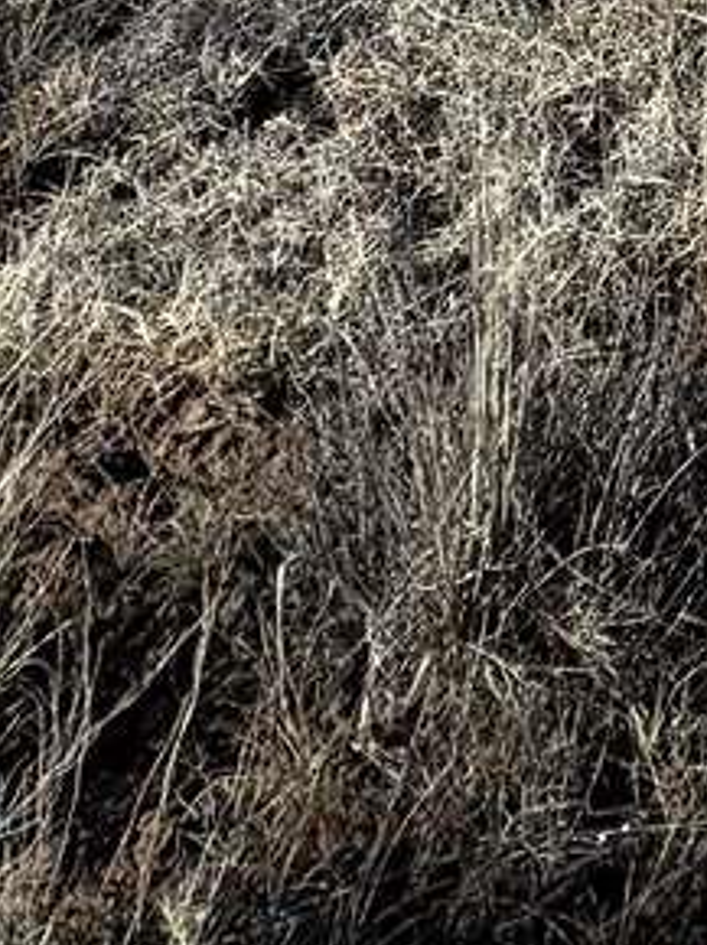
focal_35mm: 191
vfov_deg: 8.2
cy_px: -2209
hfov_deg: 6.5
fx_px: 5209
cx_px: 2707
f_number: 1.78
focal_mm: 6.76
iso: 80
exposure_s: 1/5714
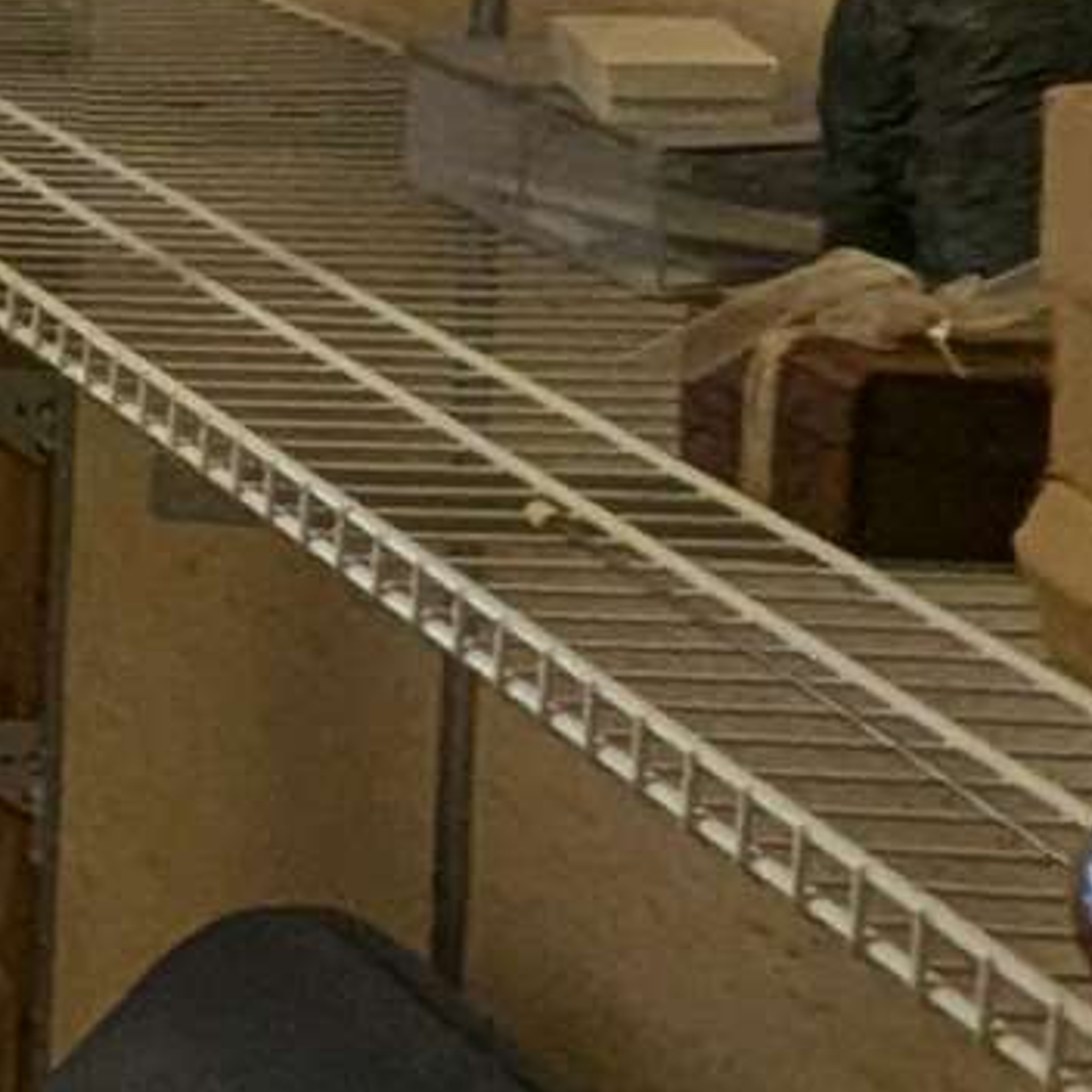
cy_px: -391
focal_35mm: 100
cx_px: -2231
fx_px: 3569
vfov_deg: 16.3
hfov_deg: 10.9
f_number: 2.2
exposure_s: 1/60
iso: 75
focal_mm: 1.95
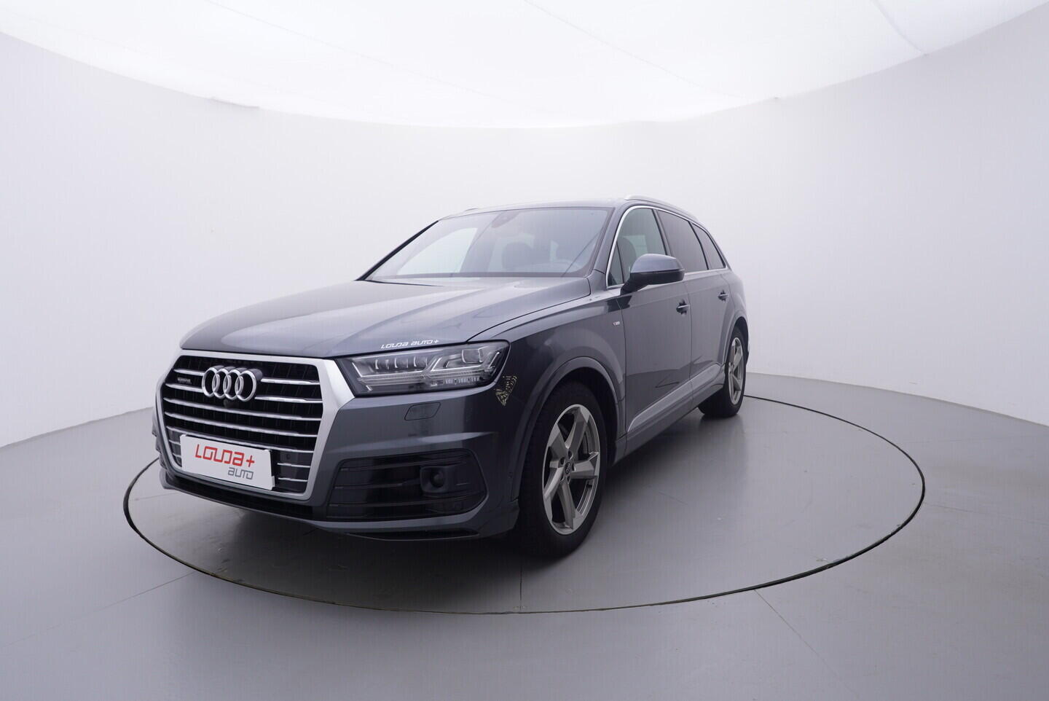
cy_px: 350
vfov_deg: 56.2
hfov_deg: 77.3
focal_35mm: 22
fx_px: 656
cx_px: 524
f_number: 5
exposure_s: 1/80
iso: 200
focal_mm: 15
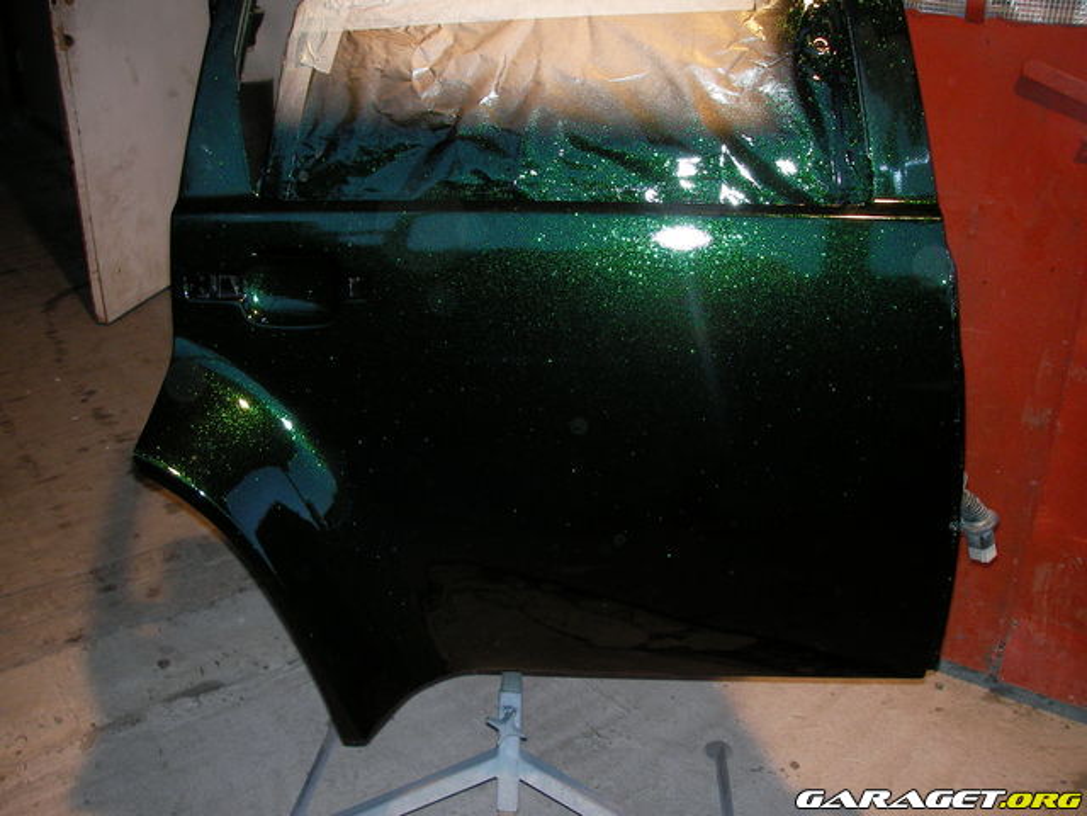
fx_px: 1193
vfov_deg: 37.7
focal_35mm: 38
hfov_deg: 49.0
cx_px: 544
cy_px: 408
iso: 100
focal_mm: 6.3
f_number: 3.3
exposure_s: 1/30
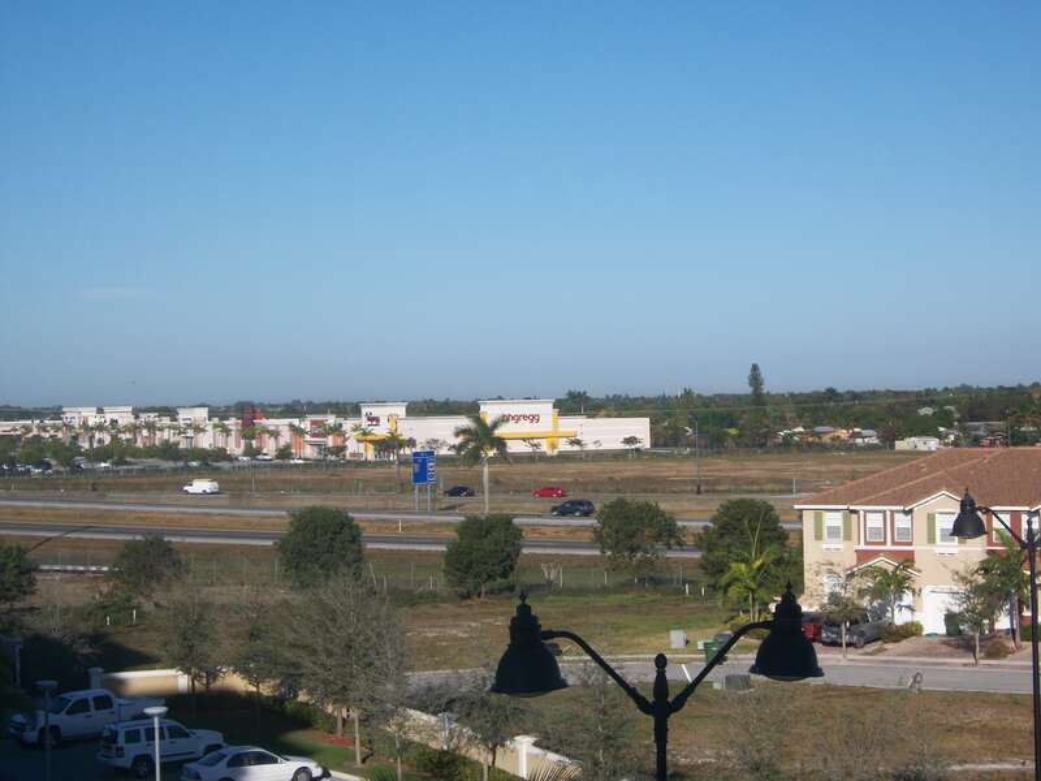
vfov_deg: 19.1
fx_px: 2316
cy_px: 390
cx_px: 520
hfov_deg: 25.3
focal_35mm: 77
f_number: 14.1
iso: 80
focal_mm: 13.7
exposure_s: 1/125
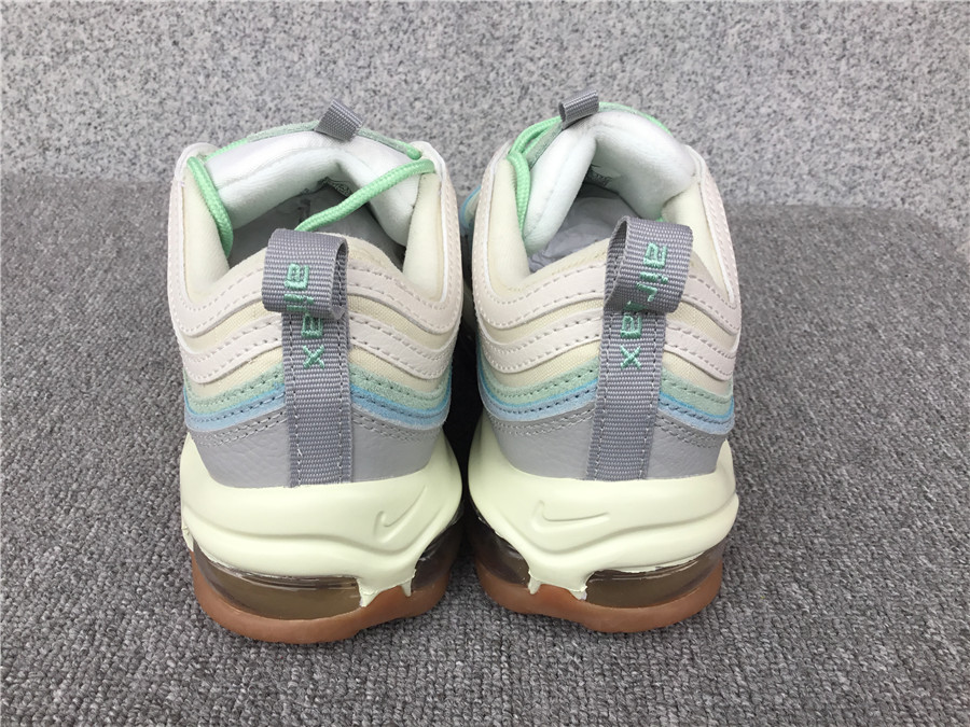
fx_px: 869
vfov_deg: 45.4
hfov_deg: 58.4
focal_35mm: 31
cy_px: 364
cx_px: 485
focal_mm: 3.3
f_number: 2.4
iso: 25
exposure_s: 1/240
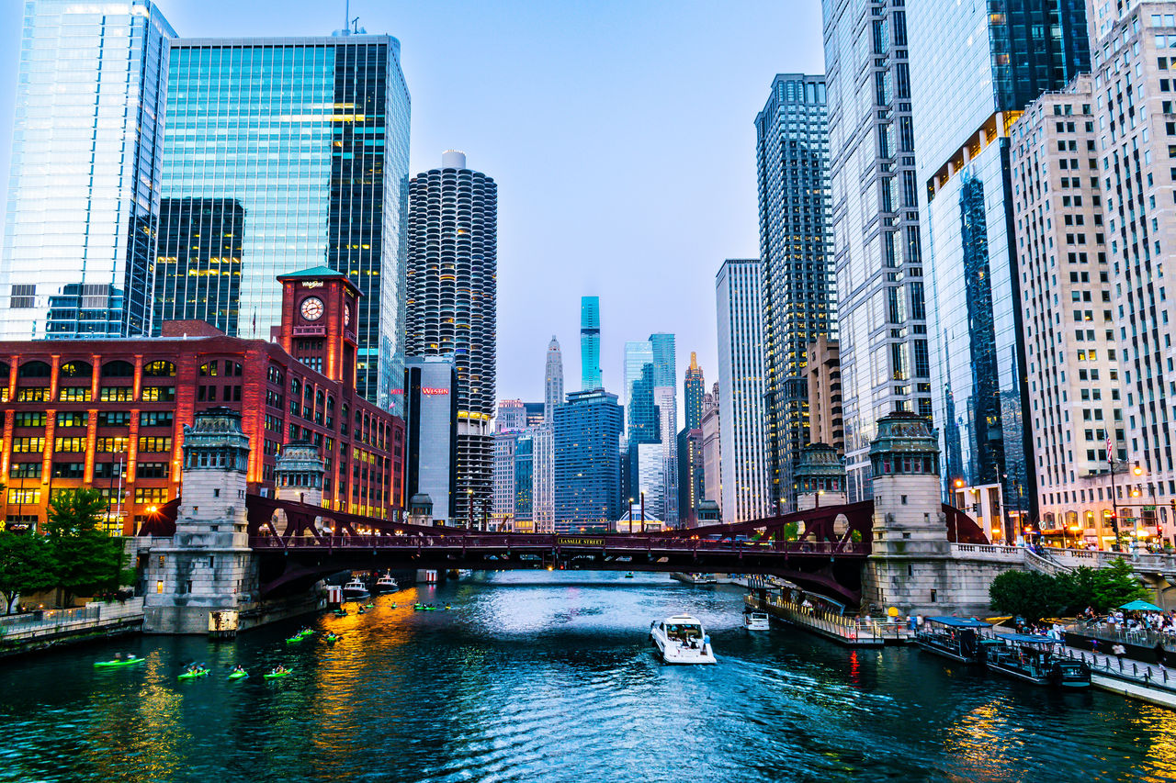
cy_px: 392
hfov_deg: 67.4
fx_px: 882
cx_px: 588
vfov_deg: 47.9
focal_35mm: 27
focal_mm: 18
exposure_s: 1/4
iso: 100
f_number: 8
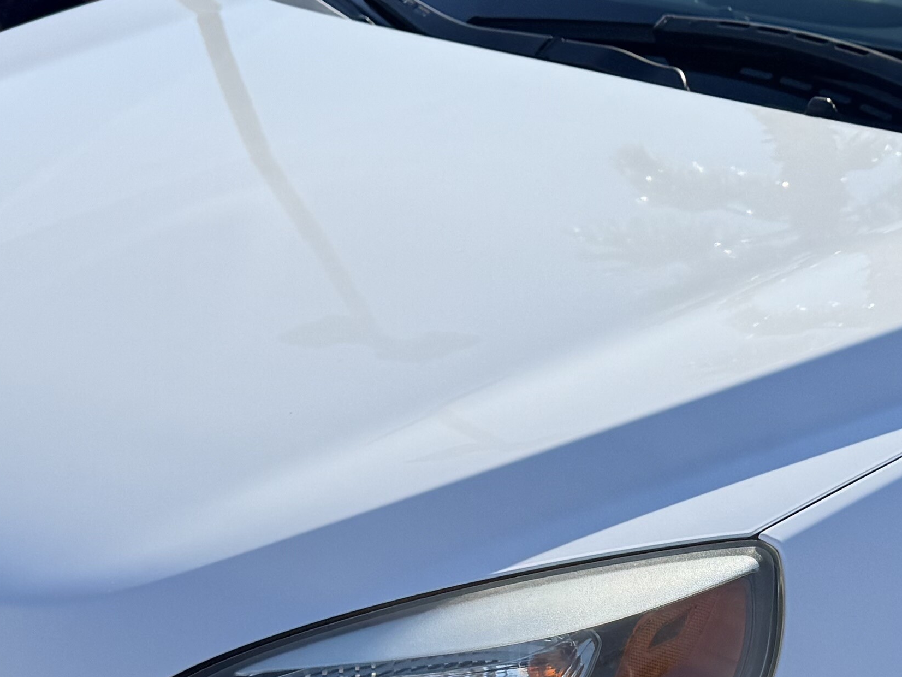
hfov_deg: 23.0
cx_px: 809
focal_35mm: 83
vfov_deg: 17.5
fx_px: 2163
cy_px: 593
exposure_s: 1/3425
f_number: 1.78
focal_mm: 6.76
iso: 80
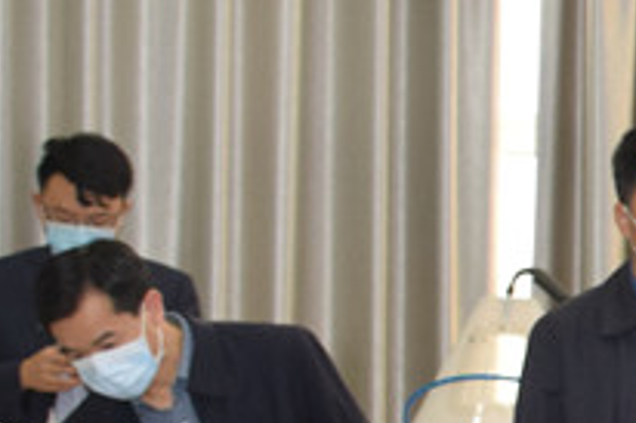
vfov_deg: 9.1
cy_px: 506
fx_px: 2630
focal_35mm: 149
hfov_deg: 12.5
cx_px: 1176
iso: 800
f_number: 4.5
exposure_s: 1/80
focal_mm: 20
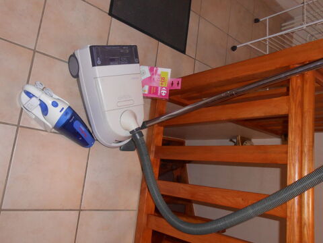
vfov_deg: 46.8
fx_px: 280
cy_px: 122
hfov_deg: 60.0
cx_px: 162
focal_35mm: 30
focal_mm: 5.3
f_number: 3.8
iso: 200
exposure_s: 1/25
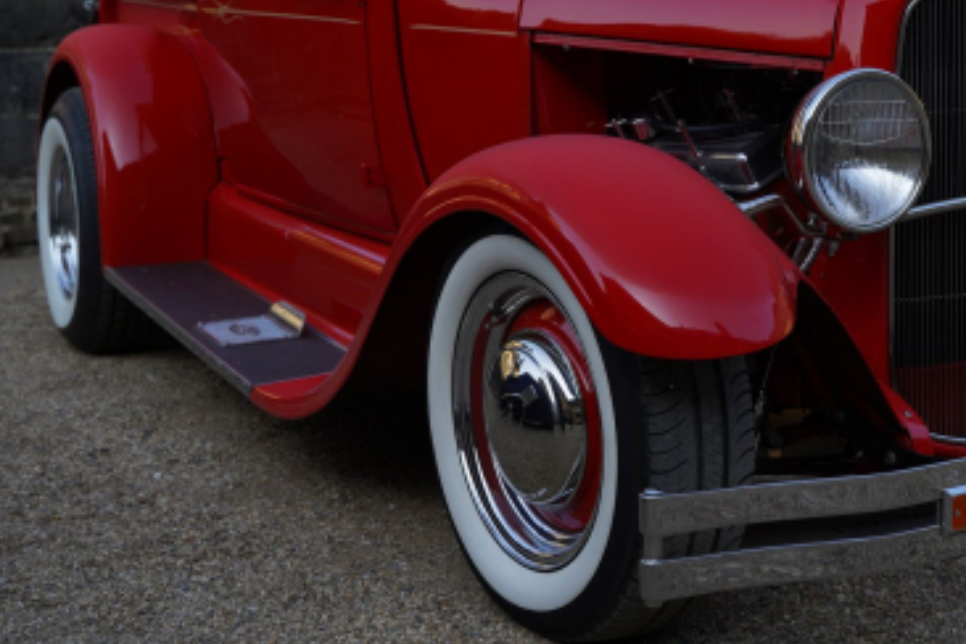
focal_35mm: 59
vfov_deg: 22.7
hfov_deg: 33.4
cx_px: 694
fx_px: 1583
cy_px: 132
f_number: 4.5
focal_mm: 36
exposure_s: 1/640
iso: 250
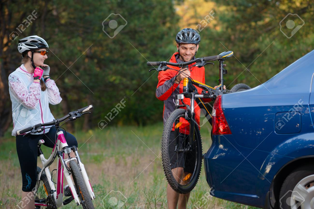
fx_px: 741
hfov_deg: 23.9
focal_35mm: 85
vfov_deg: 16.1
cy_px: 104
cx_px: 157
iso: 280
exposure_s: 1/400
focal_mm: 85
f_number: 2.8
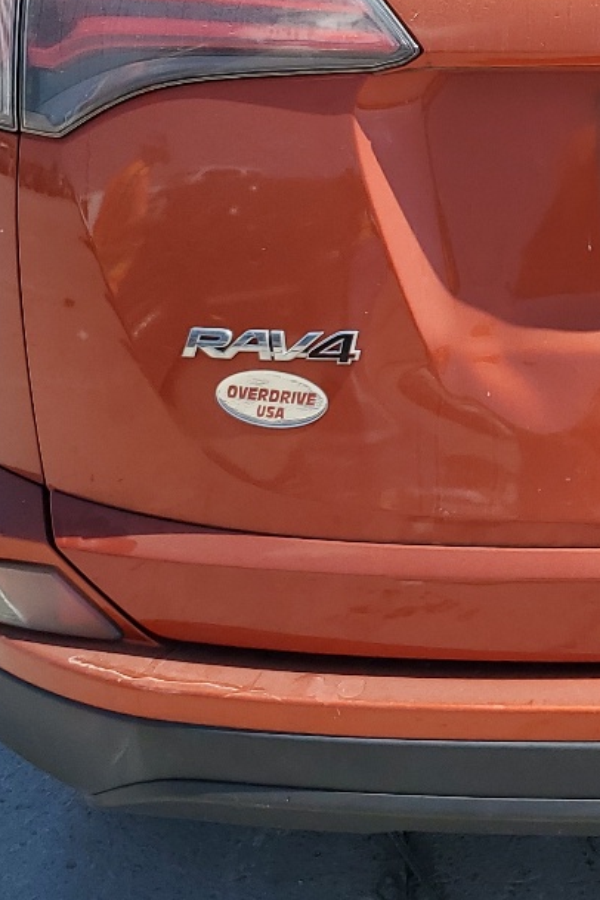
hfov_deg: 18.2
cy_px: 179
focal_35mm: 71
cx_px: 726
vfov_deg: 27.9
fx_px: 1775
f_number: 1.5
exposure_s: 1/2500
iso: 50
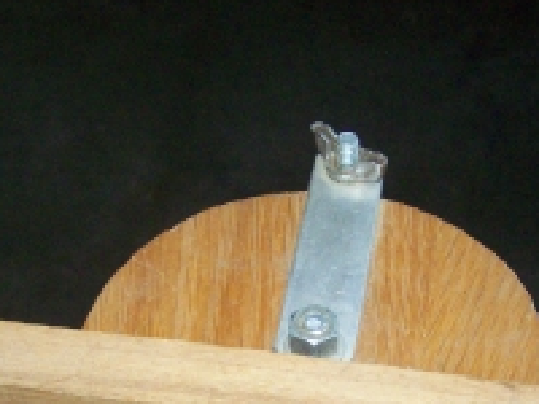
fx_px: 1183
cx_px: 267
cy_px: 401
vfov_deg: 18.9
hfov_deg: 25.7
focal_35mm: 76
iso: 400
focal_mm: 6.3
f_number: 2.8
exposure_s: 1/40
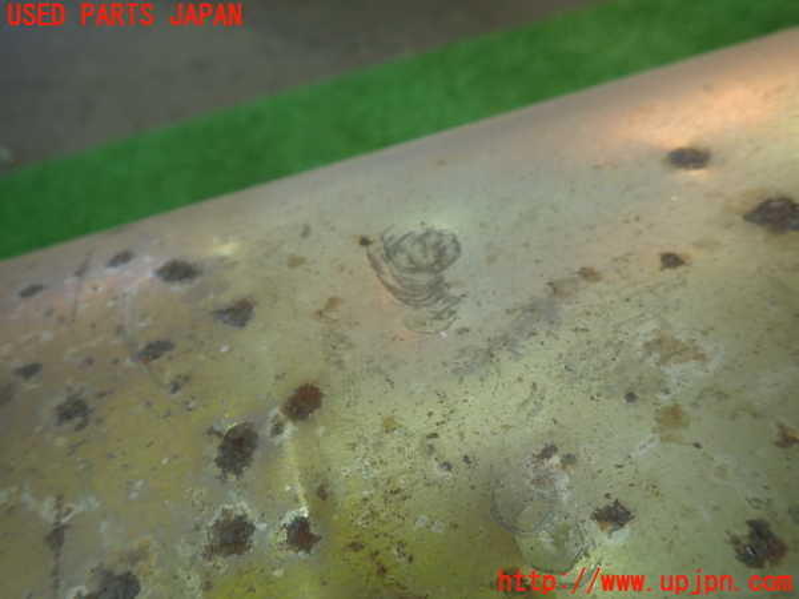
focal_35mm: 25
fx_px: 577
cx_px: 400
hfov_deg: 69.4
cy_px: 300
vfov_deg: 54.9
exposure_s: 1/40
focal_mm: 4.5
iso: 200
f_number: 2
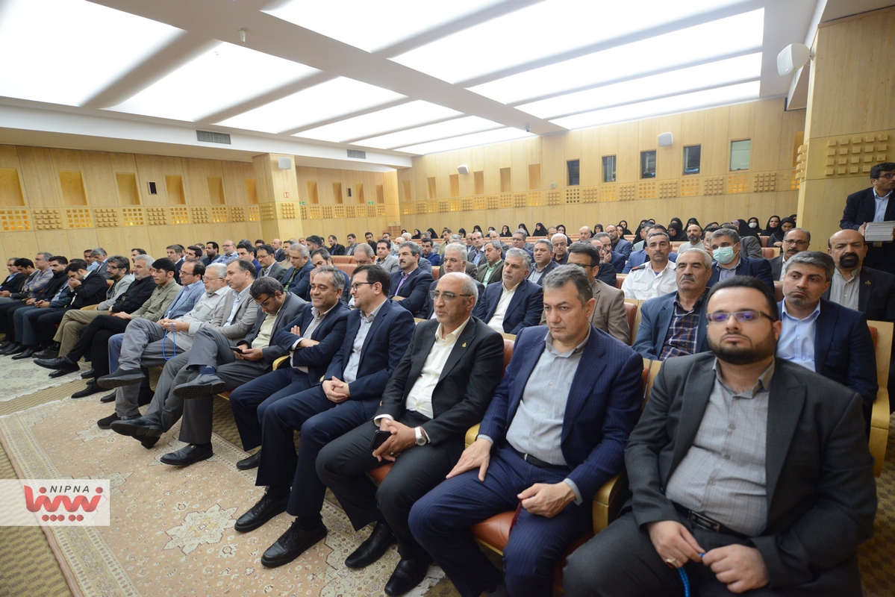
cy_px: 298
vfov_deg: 70.5
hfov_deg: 93.3
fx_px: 423
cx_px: 448
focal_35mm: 17
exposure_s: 1/100
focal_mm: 17
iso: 3200
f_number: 2.8
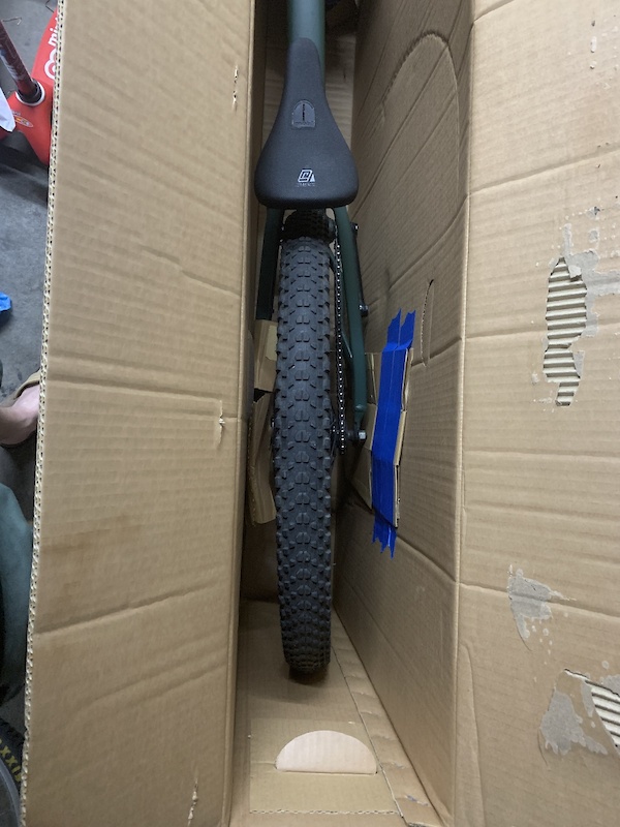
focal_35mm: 26
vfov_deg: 67.3
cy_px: 414
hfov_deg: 53.1
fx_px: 621
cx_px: 310
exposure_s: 1/30
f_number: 1.8
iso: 640
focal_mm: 4.25
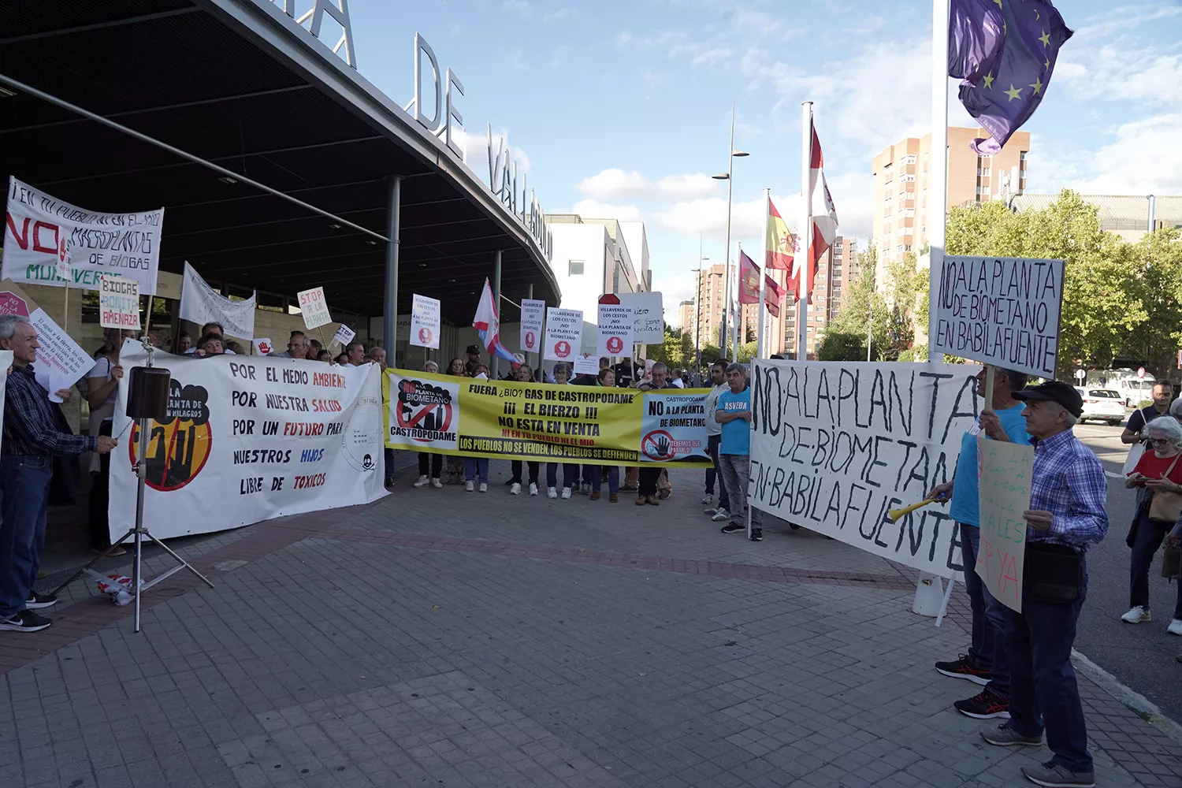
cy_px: 394
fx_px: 788
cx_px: 591
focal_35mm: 24
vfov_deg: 53.1
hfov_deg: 73.7
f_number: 5.6
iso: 100
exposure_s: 1/160
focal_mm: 24
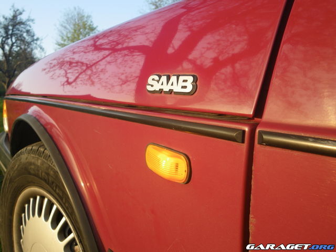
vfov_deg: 42.9
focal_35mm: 33
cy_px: 126
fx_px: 320
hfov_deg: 55.4
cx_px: 168
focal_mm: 5.8
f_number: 2.8
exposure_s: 1/125
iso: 64
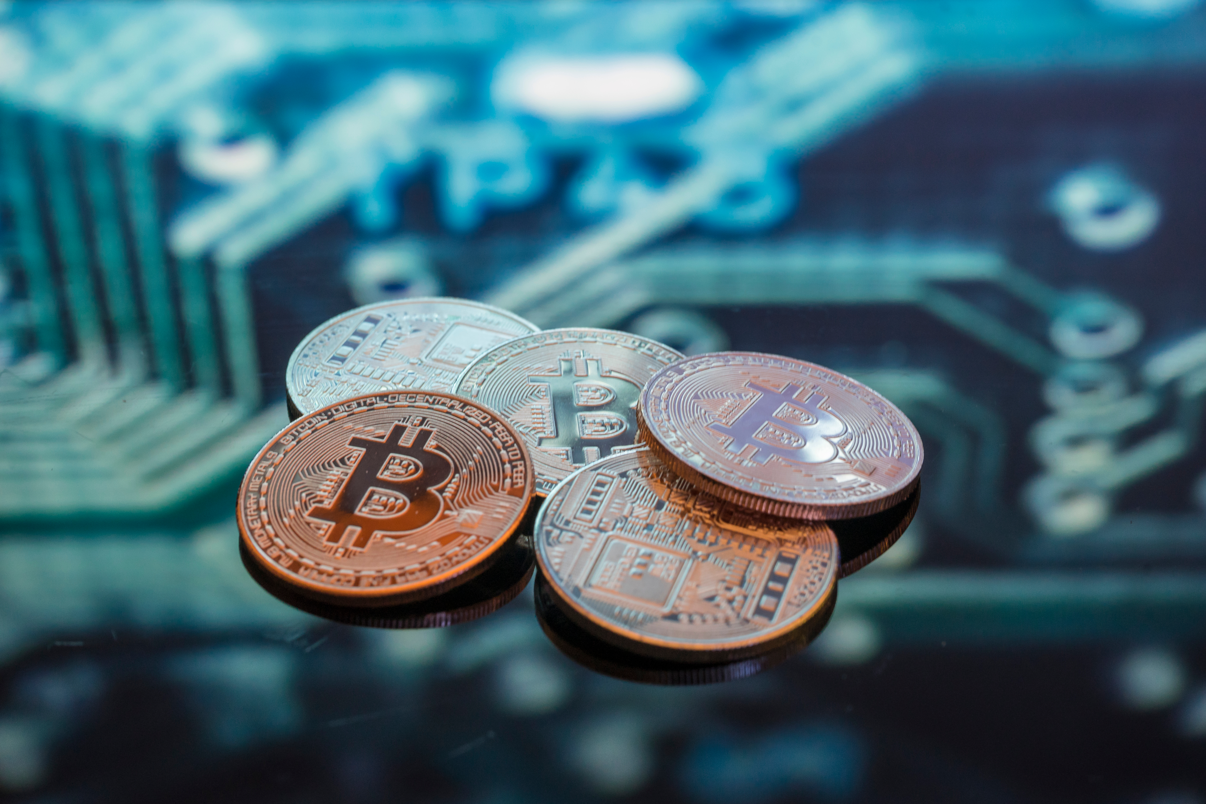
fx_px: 2345
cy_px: 402
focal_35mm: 70
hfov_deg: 28.8
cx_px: 603
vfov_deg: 19.5
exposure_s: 1/2
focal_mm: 70
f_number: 10
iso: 800
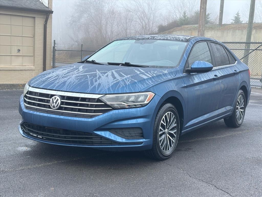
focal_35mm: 52
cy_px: 98
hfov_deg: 36.8
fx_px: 394
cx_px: 131
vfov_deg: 28.0
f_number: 1.6
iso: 50
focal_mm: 5.96
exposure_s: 1/63
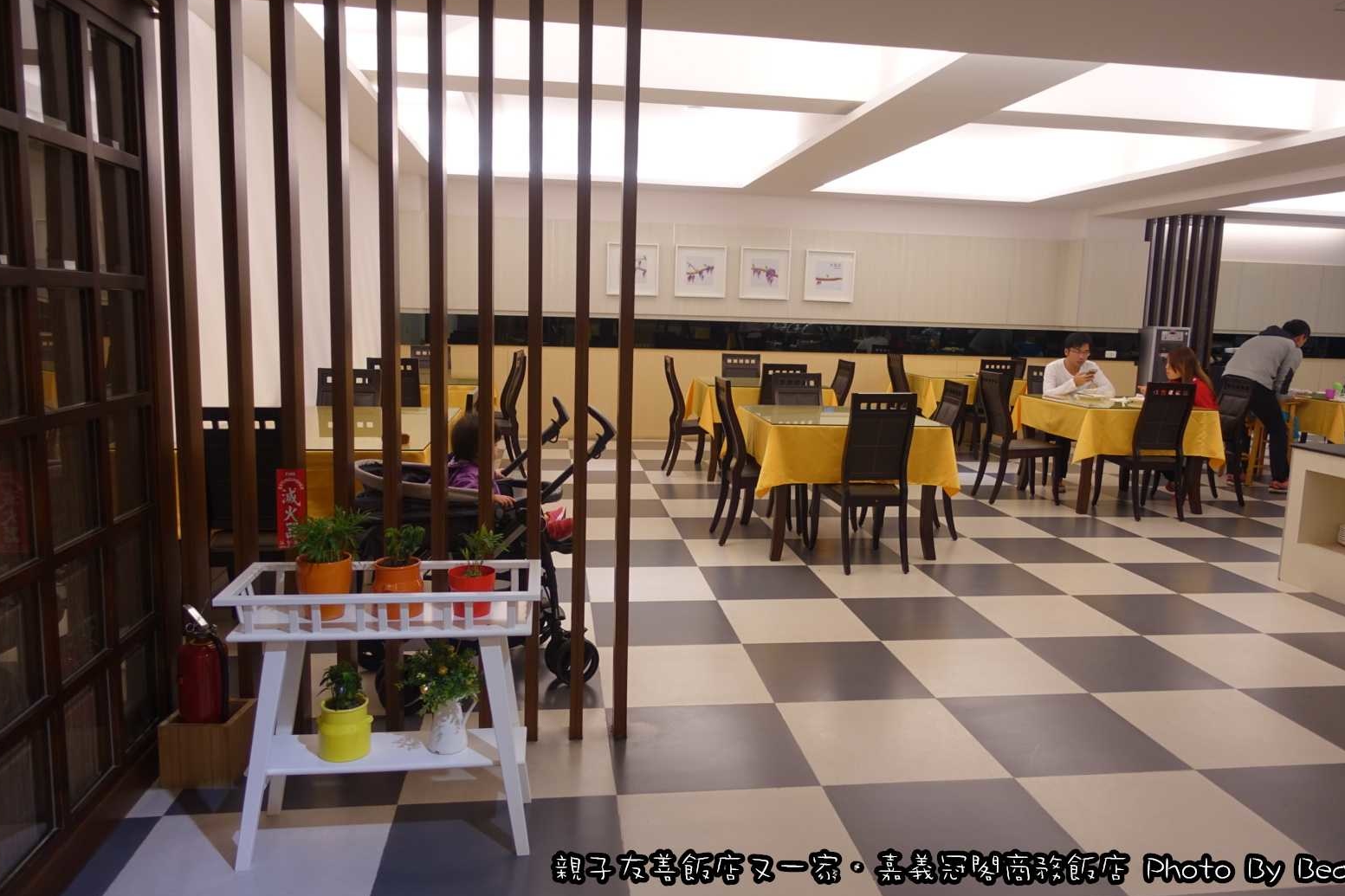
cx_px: 689
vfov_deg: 51.3
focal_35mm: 25
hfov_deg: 71.5
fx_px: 934
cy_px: 441
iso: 125
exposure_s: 1/30
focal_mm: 8.8
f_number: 2
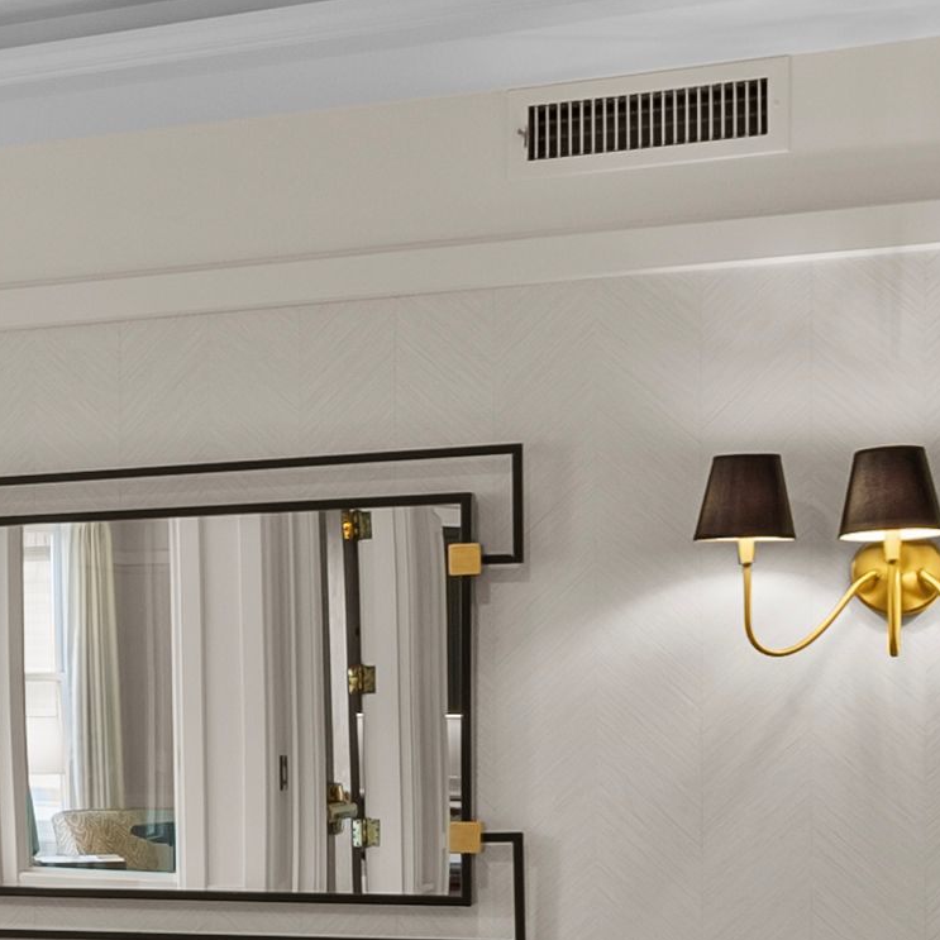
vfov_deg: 20.2
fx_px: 2581
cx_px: -724
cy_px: 846
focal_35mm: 84
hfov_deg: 17.1
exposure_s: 1/1.67
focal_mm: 10
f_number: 6.4
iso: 200
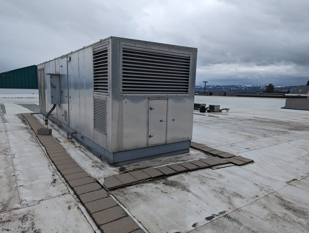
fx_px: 215
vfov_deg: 56.9
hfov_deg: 71.5
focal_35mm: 24
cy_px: 116
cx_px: 154
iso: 47
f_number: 1.85
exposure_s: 1/2695
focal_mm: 6.81
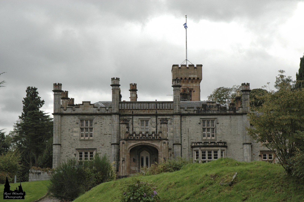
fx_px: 633
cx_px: 152
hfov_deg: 27.0
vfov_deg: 18.2
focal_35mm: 75
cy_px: 101
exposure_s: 1/200
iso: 200
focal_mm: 50
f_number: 7.1
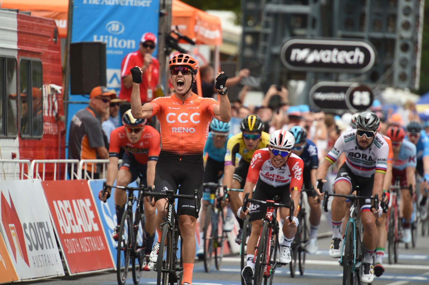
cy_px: 142
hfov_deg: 5.2
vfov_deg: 3.4
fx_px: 4761
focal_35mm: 400
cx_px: 214
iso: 1800
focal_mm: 400
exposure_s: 1/1000
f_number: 5.6
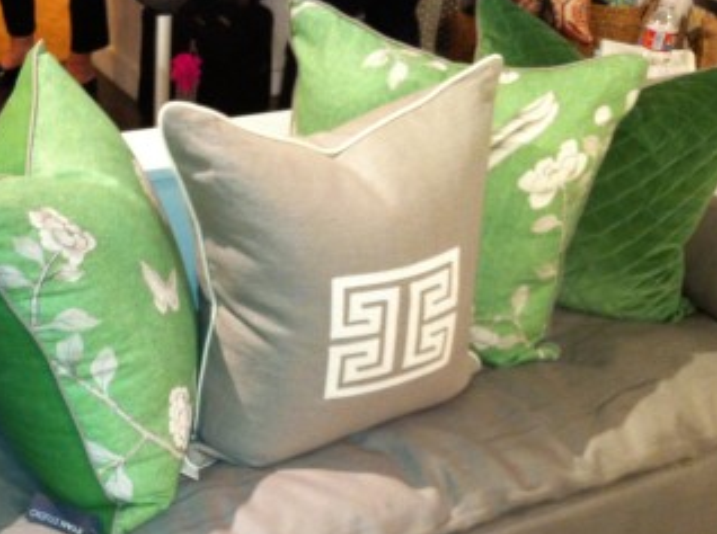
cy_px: 402
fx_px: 1137
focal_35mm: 55
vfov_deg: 26.1
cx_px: 192
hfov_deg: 34.4
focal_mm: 3.85
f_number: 2.8
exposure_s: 1/15
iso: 200
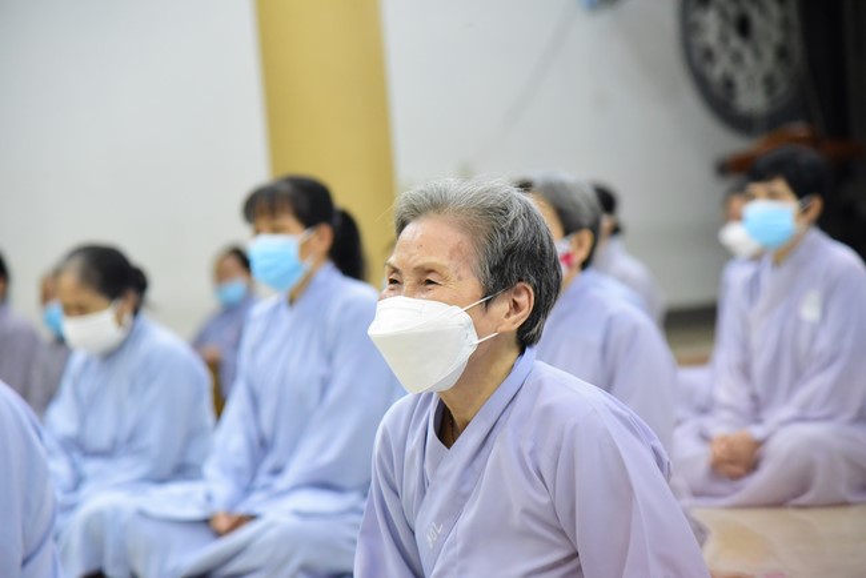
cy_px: 289
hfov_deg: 17.1
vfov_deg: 11.4
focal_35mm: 120
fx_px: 2888
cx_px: 433
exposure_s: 1/125
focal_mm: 120
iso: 8000
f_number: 4.5
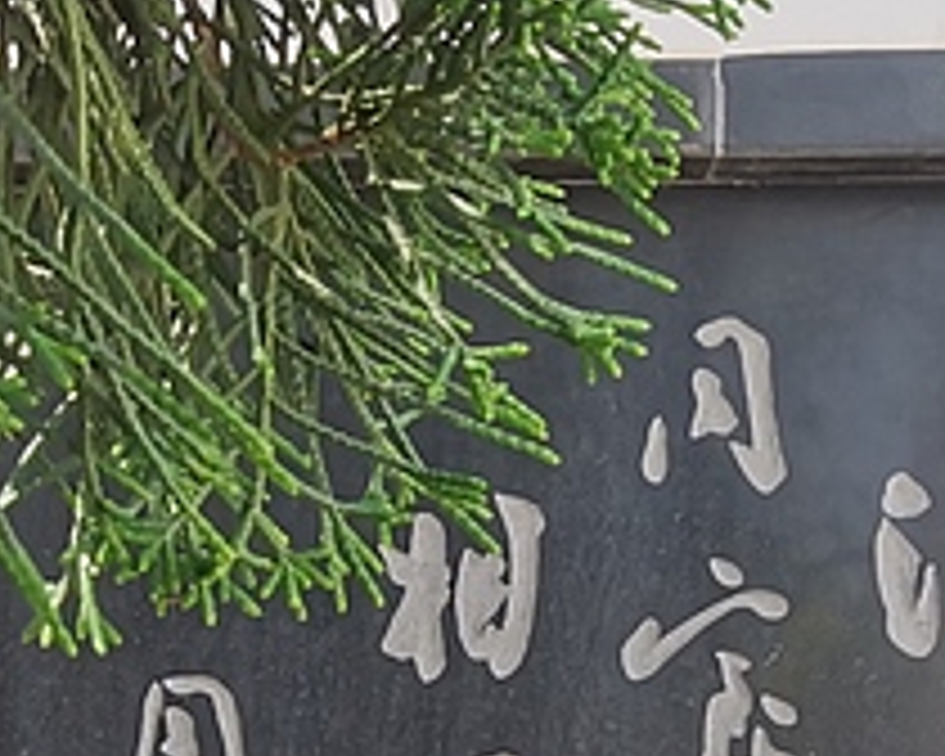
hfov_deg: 18.9
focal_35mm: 101
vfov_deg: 15.1
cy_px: 680
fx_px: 2825
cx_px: 284
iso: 50
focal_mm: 2.26
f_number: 2.2
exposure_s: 1/259
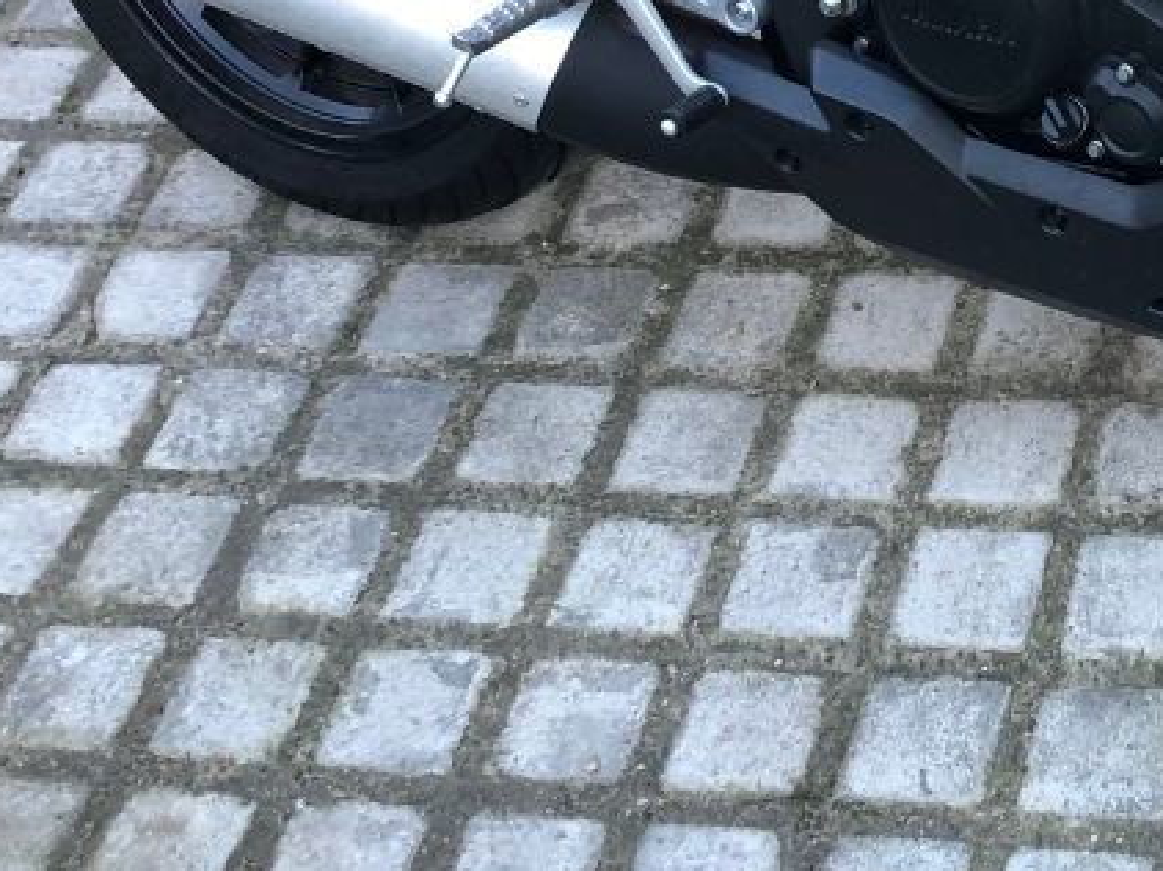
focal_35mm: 85
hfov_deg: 21.9
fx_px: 2854
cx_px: 1262
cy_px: -179
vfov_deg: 16.6
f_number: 1.8
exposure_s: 1/40
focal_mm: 3.99
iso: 25
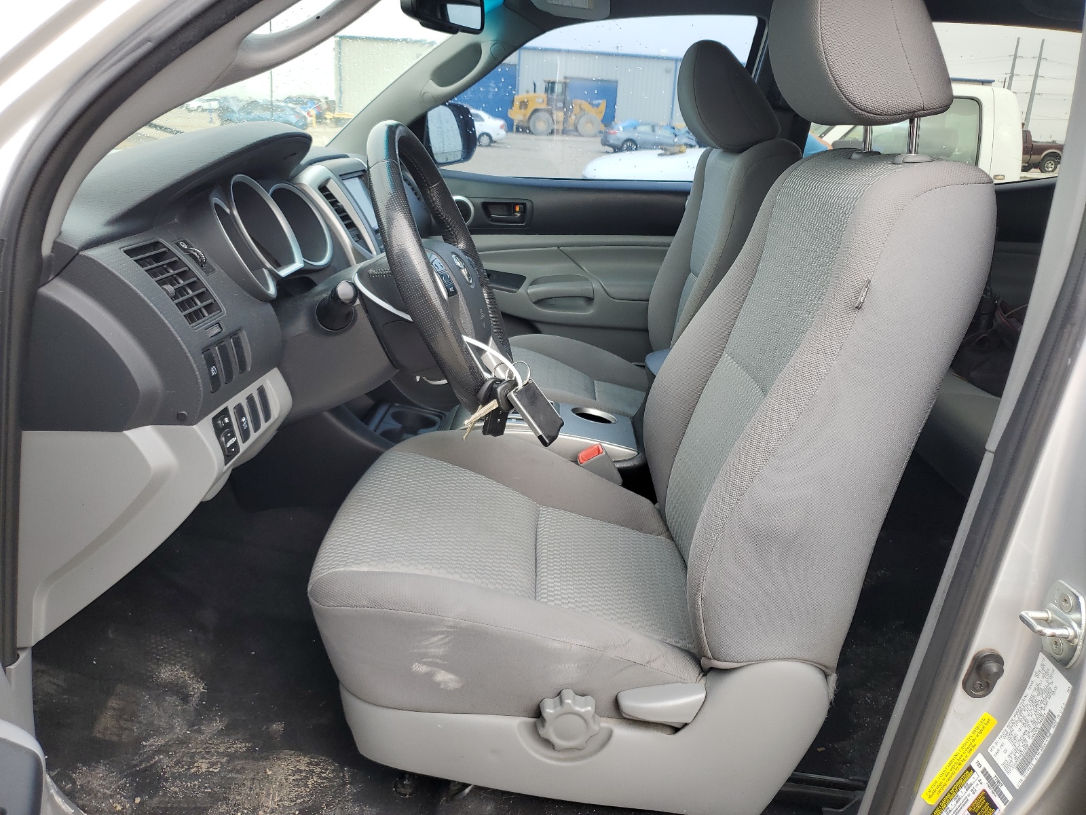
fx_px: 816
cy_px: 408
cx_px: 543
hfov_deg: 67.3
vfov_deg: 53.1
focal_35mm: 26
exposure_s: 1/357
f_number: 1.5
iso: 50
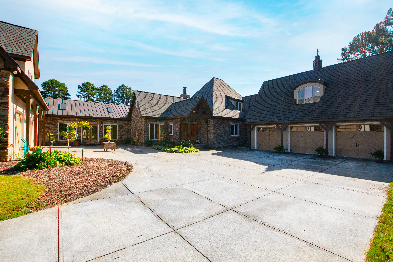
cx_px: 196
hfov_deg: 100.4
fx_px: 164
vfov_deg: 77.3
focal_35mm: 15
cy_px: 131
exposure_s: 1/160
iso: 250
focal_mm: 10
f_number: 9
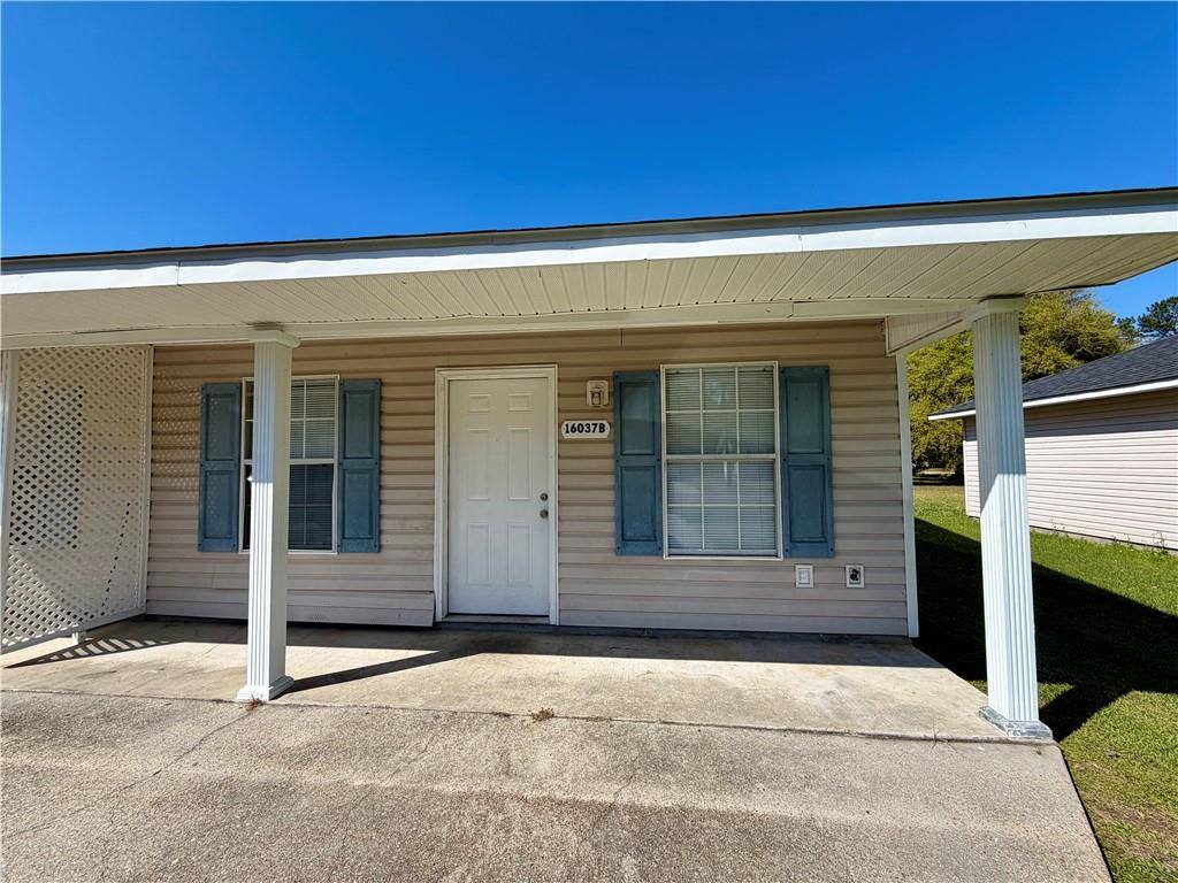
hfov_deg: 102.1
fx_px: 476
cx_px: 589
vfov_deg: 85.7
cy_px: 442
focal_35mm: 14
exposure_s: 1/901
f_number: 2.2
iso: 20
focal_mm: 2.22
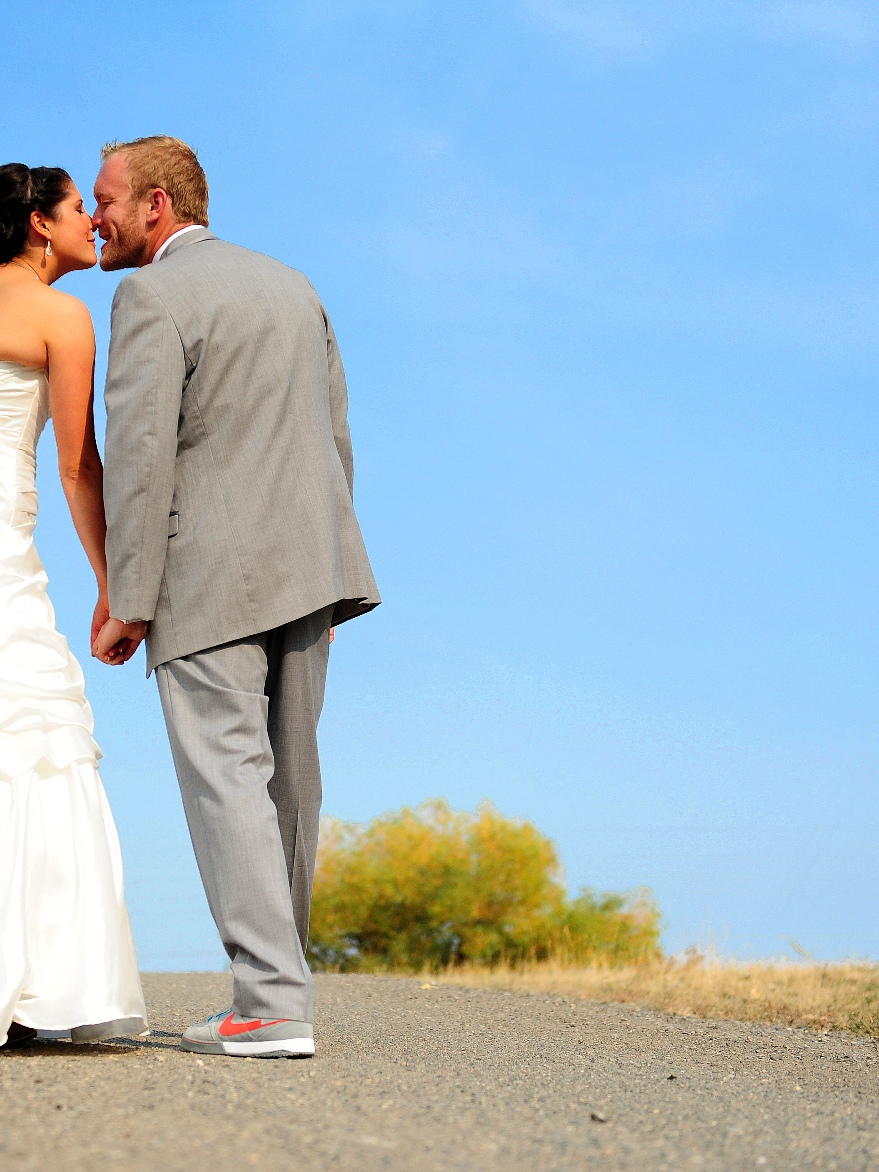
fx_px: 2370
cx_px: 274
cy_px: 583
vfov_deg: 27.8
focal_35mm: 70
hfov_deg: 20.9
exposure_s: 1/8000
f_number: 2.8
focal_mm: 48
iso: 500
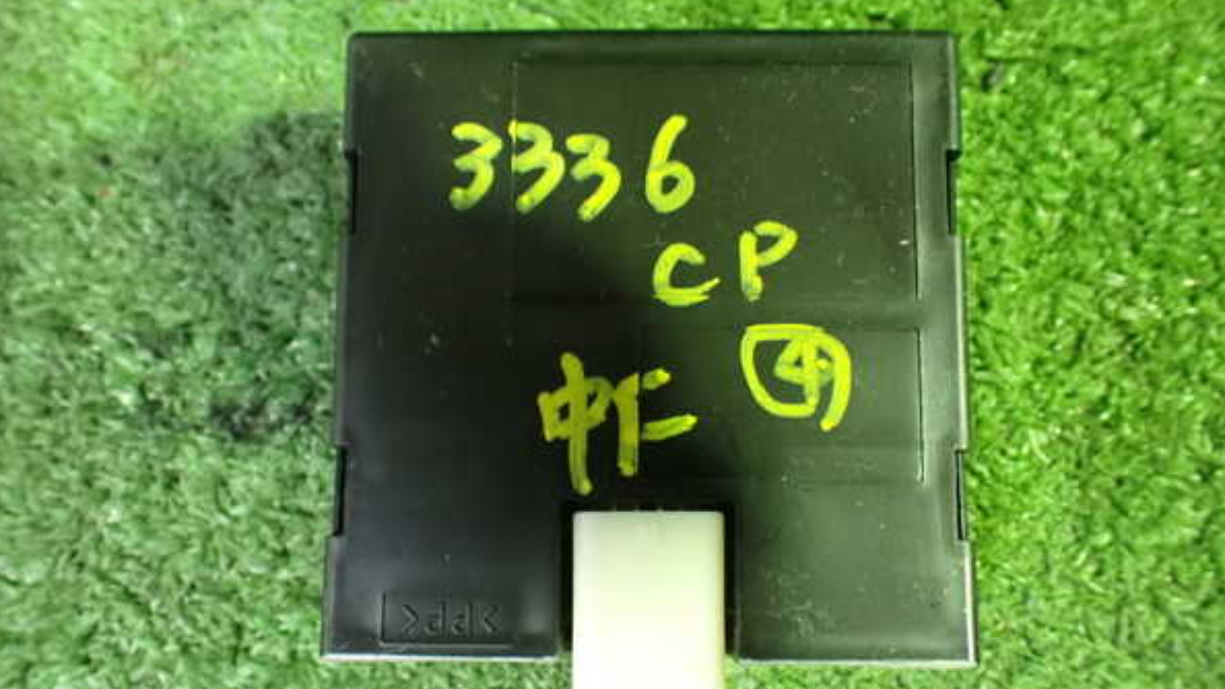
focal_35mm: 33
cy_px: 392
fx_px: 1072
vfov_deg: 35.6
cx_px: 608
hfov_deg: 59.5
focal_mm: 5.4
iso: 1250
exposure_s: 1/30
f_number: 2.3
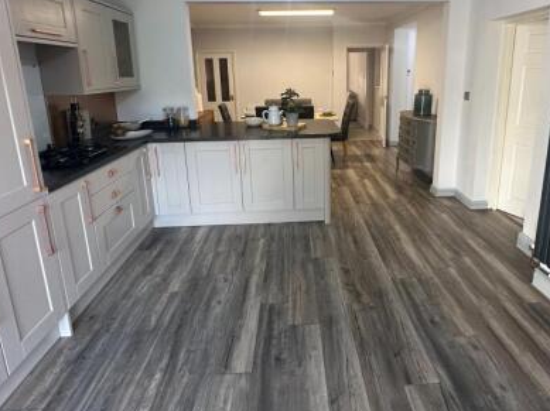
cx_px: 309
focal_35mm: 21
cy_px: 139
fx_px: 333
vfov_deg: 61.9
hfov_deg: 78.7
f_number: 2.2
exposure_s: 1/100
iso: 200
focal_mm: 2.22
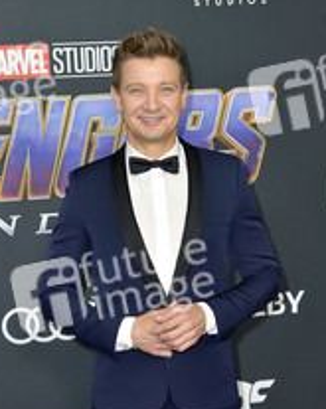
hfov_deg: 19.1
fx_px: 967
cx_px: 171
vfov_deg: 23.1
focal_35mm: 80
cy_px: 385
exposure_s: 1/250
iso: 250
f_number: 5
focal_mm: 44
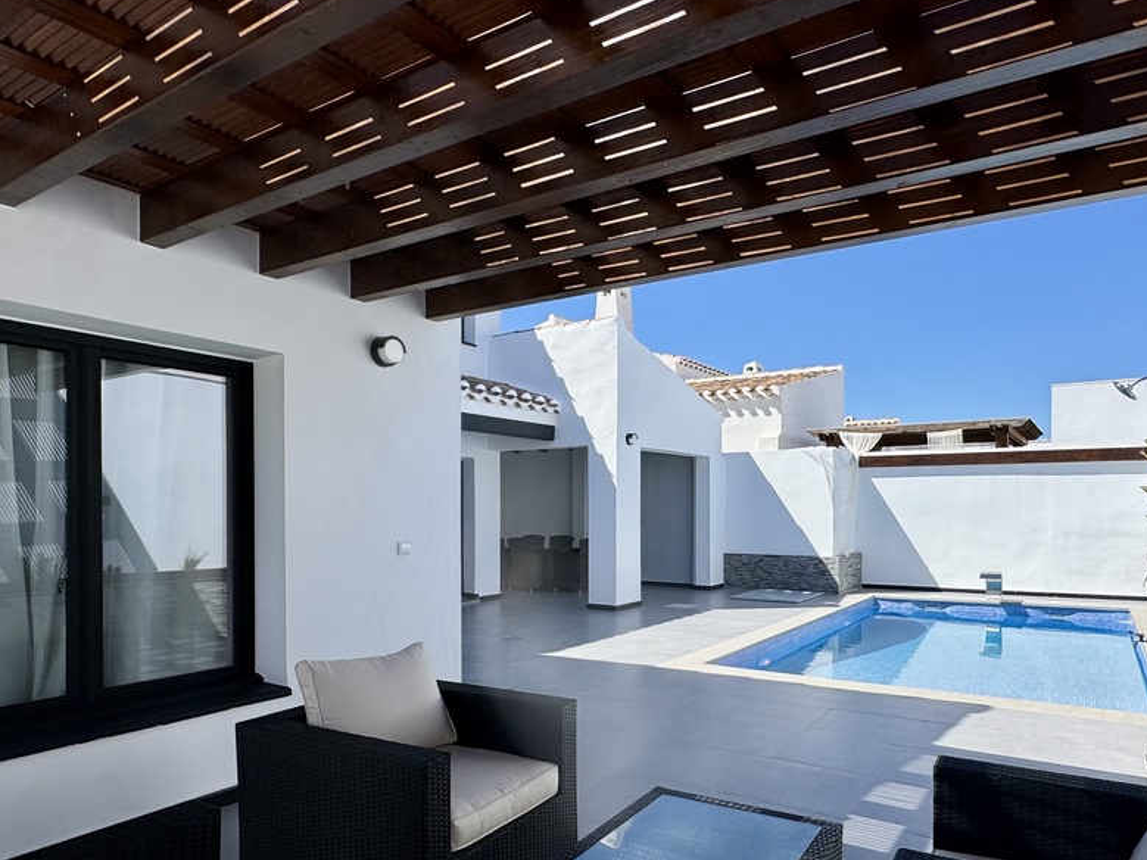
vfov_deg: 58.4
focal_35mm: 23
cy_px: 520
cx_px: 648
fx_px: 762
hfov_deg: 73.6
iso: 50
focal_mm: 2.22
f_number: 2.2
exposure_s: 1/2415
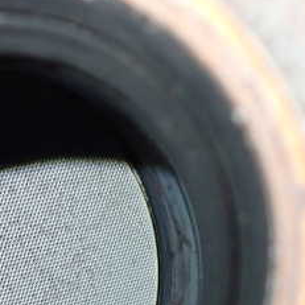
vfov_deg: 24.5
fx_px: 688
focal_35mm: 69
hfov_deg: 23.8
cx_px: -7
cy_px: 259
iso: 400
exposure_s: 1/30
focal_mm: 5.4
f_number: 2.3
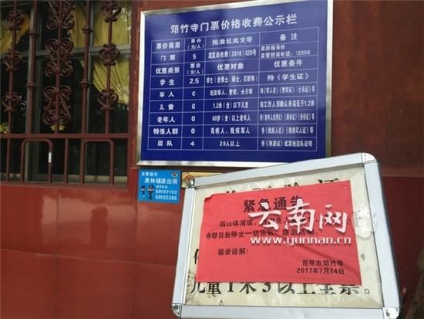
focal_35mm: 29
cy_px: 160
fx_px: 355
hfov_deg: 61.6
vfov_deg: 48.3
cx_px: 212
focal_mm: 4.15
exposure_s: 1/989
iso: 32
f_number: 2.2
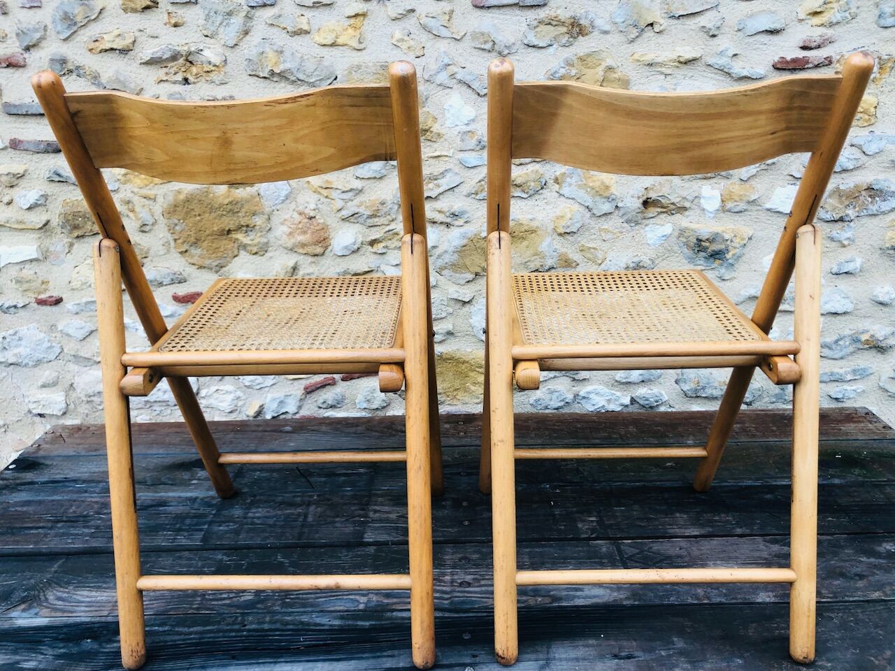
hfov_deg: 63.4
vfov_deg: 49.7
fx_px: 724
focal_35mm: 28
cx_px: 448
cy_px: 336
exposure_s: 1/120
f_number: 1.8
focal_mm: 3.99
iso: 40
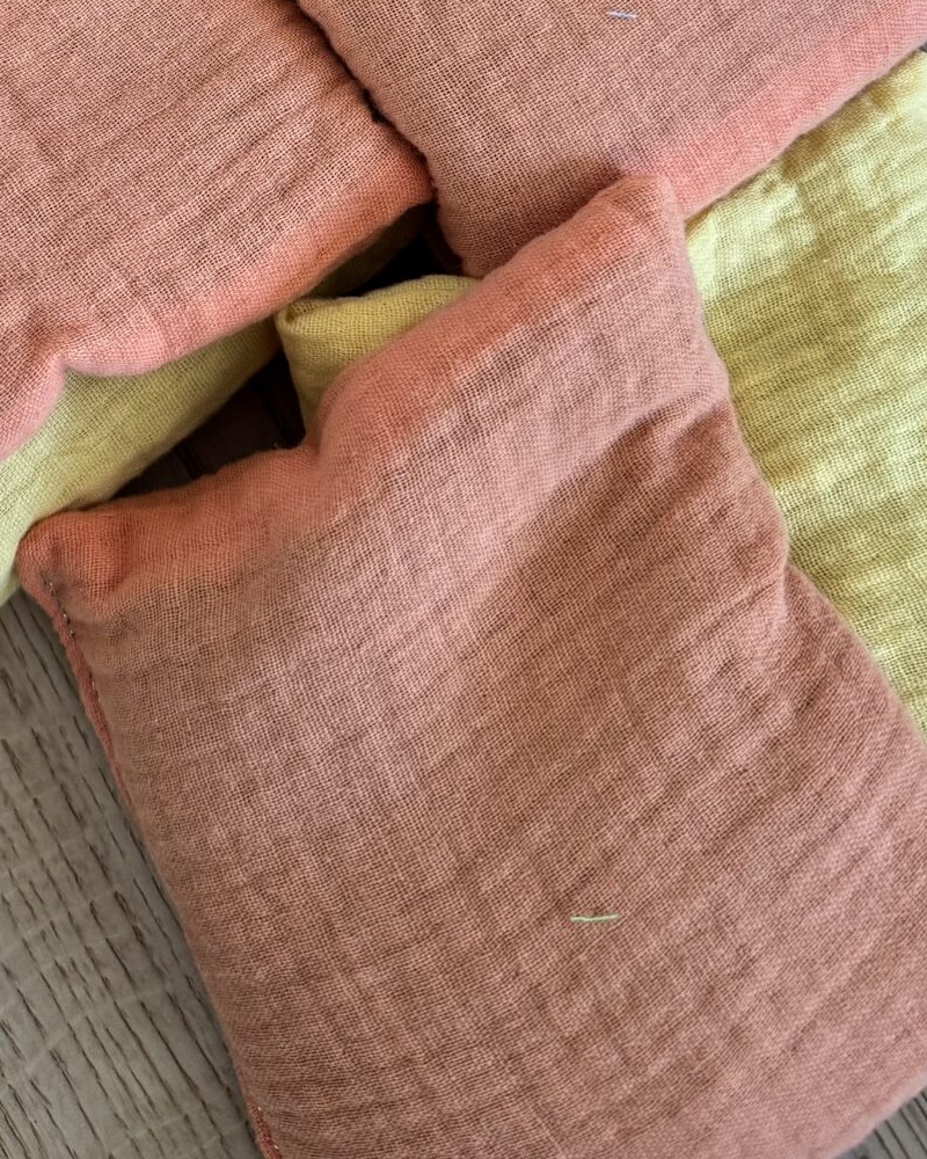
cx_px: 76
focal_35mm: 60
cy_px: -213
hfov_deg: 24.6
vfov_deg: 27.8
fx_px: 2058
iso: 250
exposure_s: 1/60
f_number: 1.78
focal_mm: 6.76
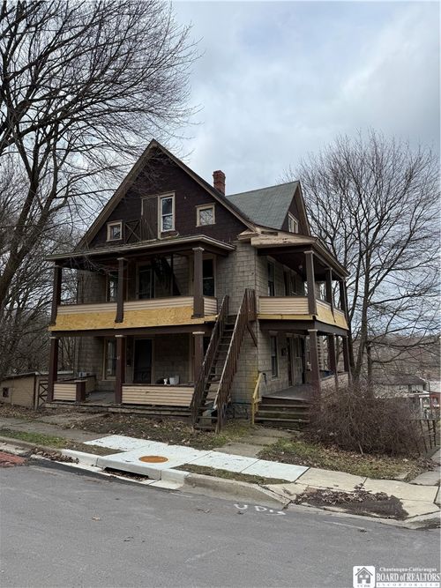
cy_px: 294
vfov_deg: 71.6
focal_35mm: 24
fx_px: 408
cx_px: 220
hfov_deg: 56.8
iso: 80
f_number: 1.78
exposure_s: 1/3759
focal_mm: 6.76
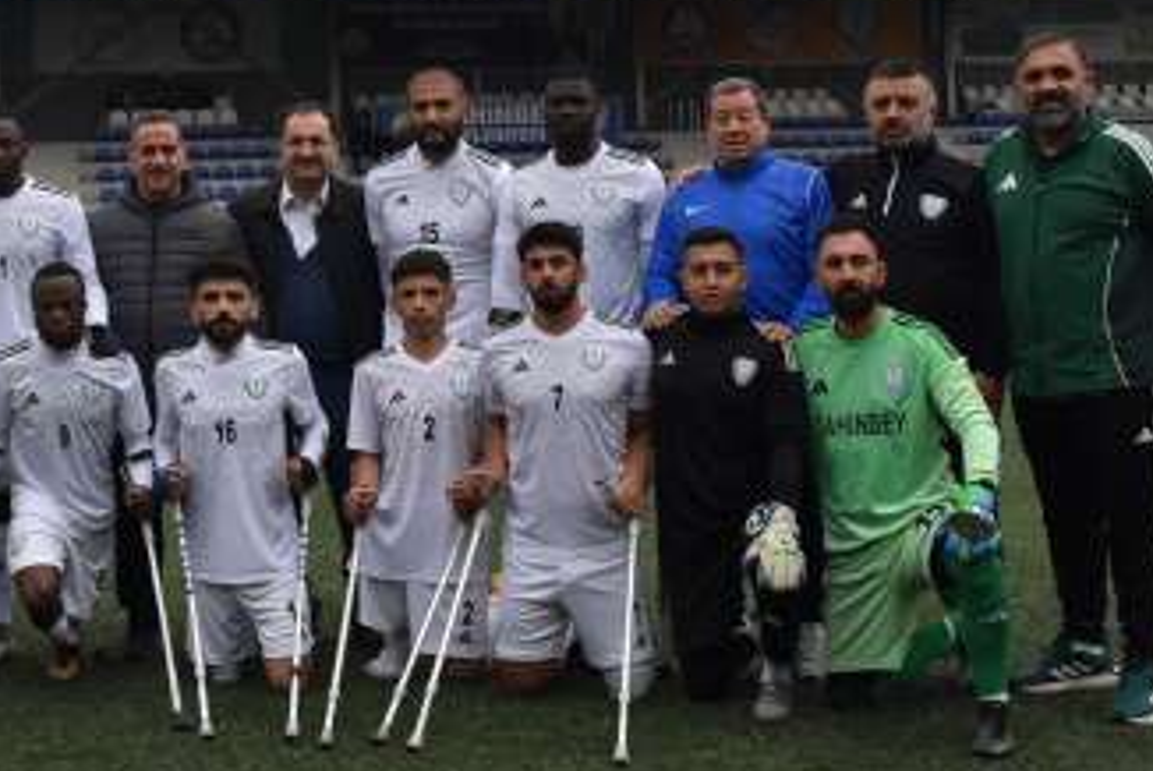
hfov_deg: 28.1
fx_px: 2276
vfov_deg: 19.1
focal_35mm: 71
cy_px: 205
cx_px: 318
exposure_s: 1/500
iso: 800
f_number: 8
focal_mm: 22
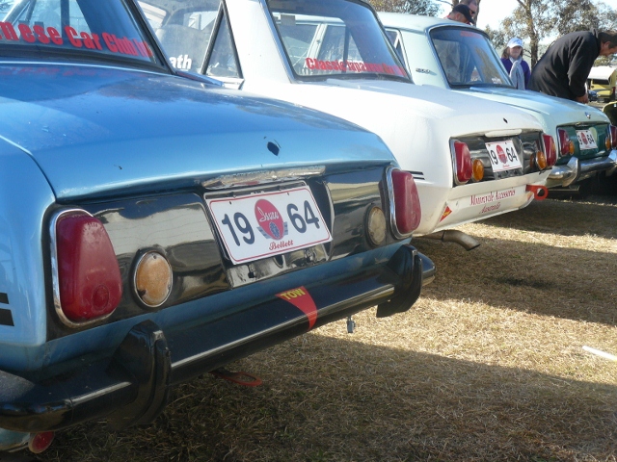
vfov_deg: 27.0
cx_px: 308
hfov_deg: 35.5
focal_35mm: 54
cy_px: 231
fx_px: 963
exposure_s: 1/200
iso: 100
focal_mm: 9.1
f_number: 4
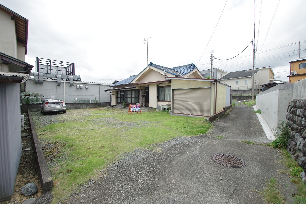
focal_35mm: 15
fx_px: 128
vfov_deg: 77.3
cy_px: 102
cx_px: 153
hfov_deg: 100.4
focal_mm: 10
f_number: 7.1
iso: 200
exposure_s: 1/400
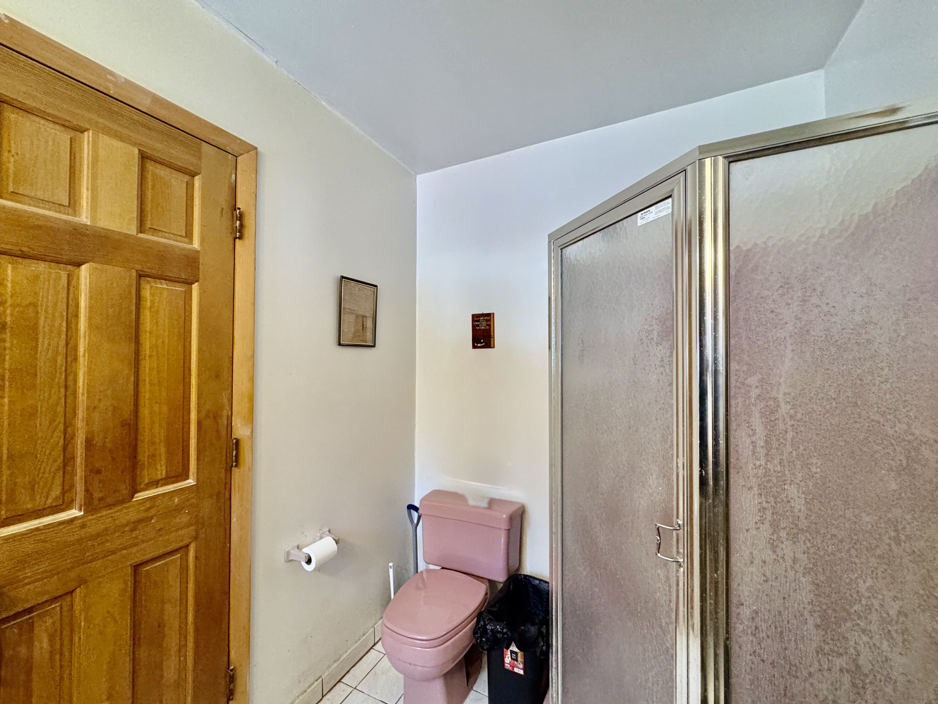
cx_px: 469
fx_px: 379
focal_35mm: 14
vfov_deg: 85.7
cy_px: 352
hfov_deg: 102.1
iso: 500
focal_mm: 2.22
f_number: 2.2
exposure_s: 1/60
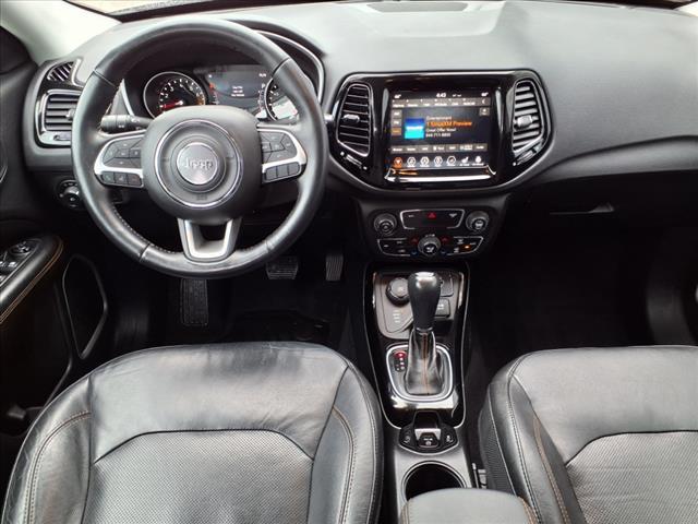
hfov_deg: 65.3
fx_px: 544
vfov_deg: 51.4
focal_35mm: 27
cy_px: 262
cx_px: 349
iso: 64
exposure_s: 1/40
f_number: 1.9
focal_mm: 3.58
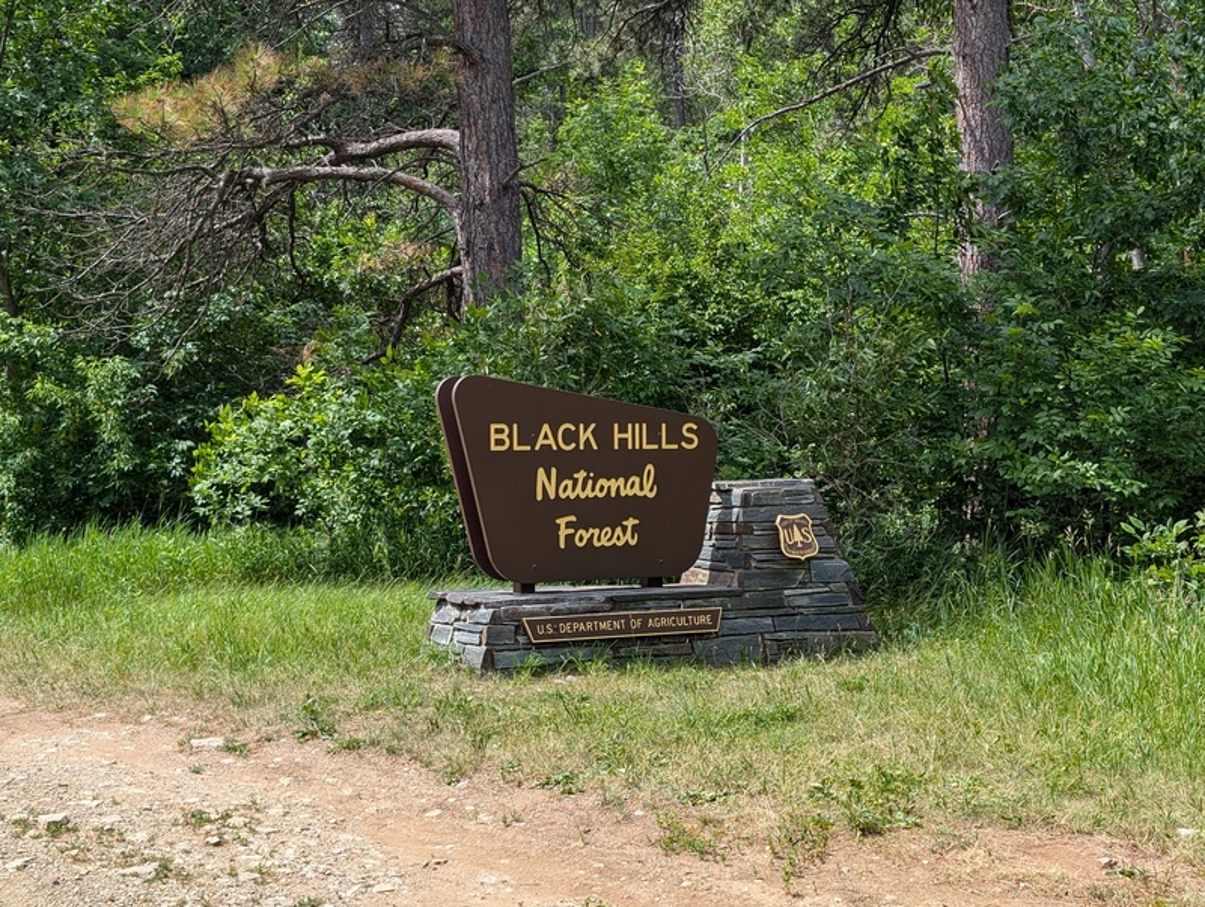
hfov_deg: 38.9
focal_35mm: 49
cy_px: 454
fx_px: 1708
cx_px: 602
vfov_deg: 29.7
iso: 20
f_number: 1.68
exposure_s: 1/493
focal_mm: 6.9
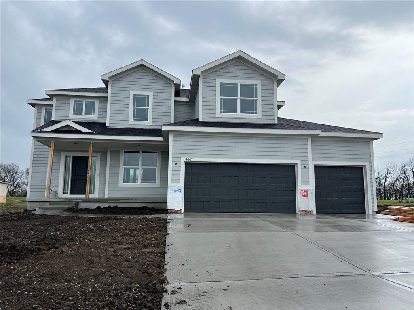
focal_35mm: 26
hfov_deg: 67.3
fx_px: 311
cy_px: 155
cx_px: 207
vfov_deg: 53.1
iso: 50
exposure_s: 1/4831
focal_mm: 5.7
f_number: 1.5
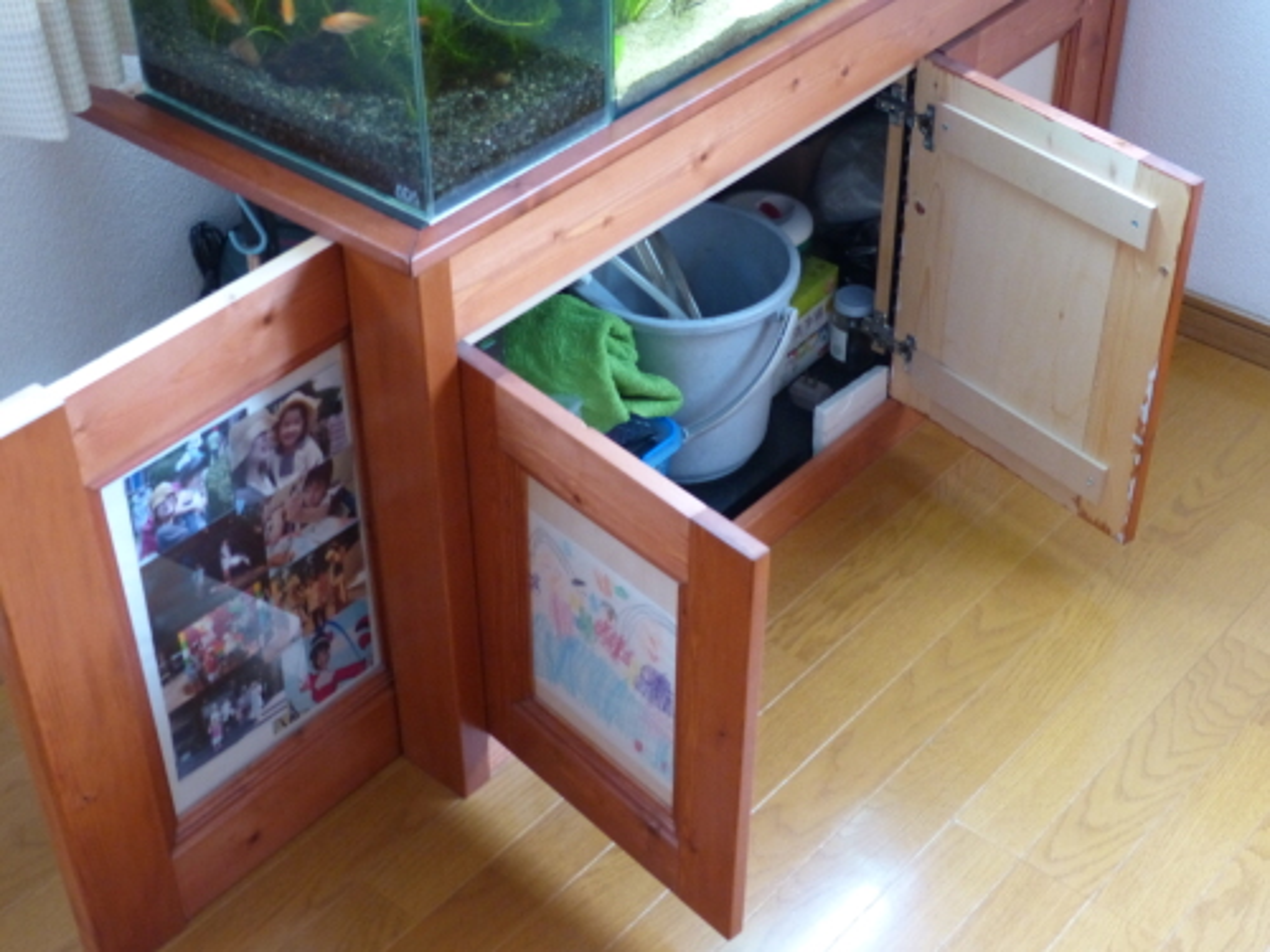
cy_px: 476
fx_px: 1908
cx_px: 635
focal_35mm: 52
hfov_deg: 36.8
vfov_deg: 28.0
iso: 400
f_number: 2.8
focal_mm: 9.4
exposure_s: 1/6
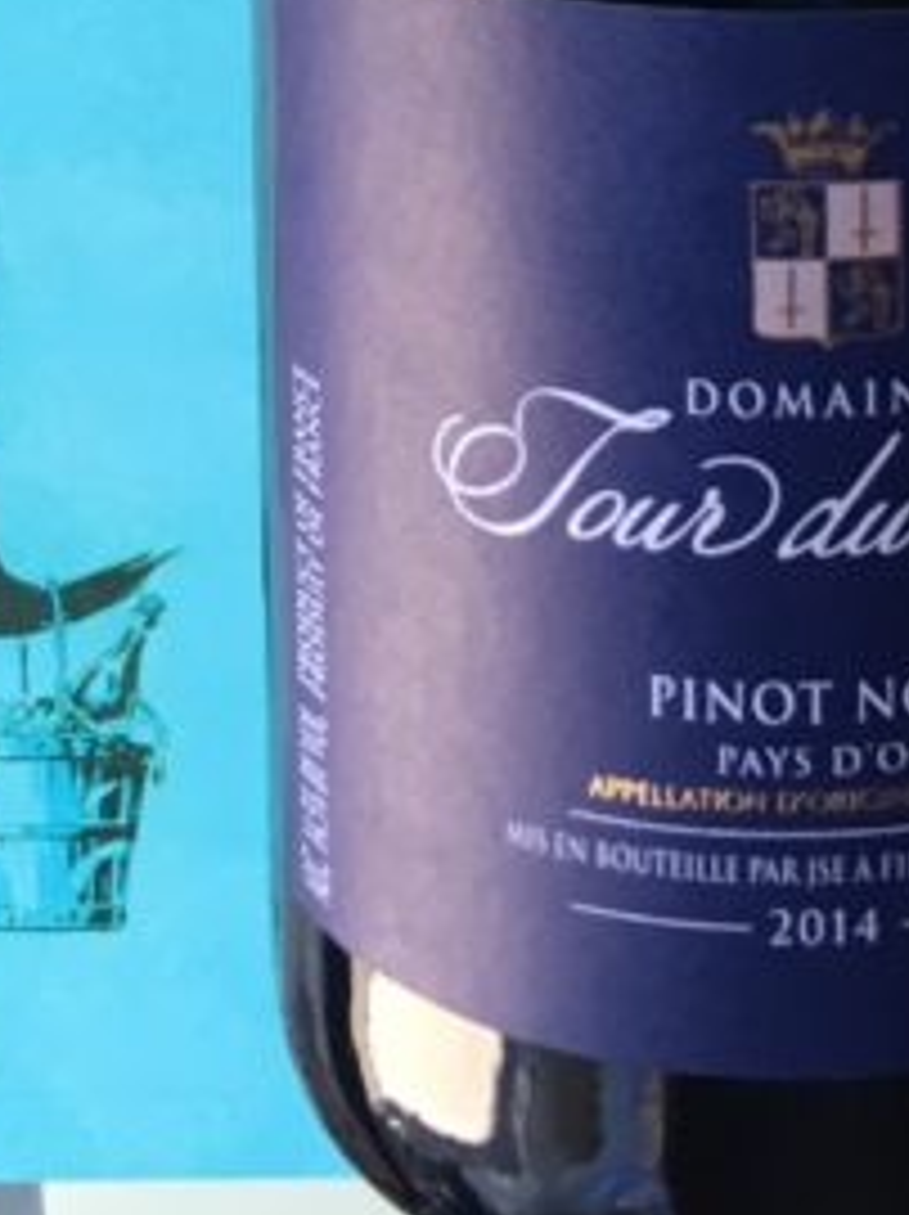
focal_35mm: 110
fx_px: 3858
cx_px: 1012
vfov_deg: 16.0
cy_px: -752
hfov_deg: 13.2
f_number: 2.2
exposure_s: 1/30
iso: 25
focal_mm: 4.15
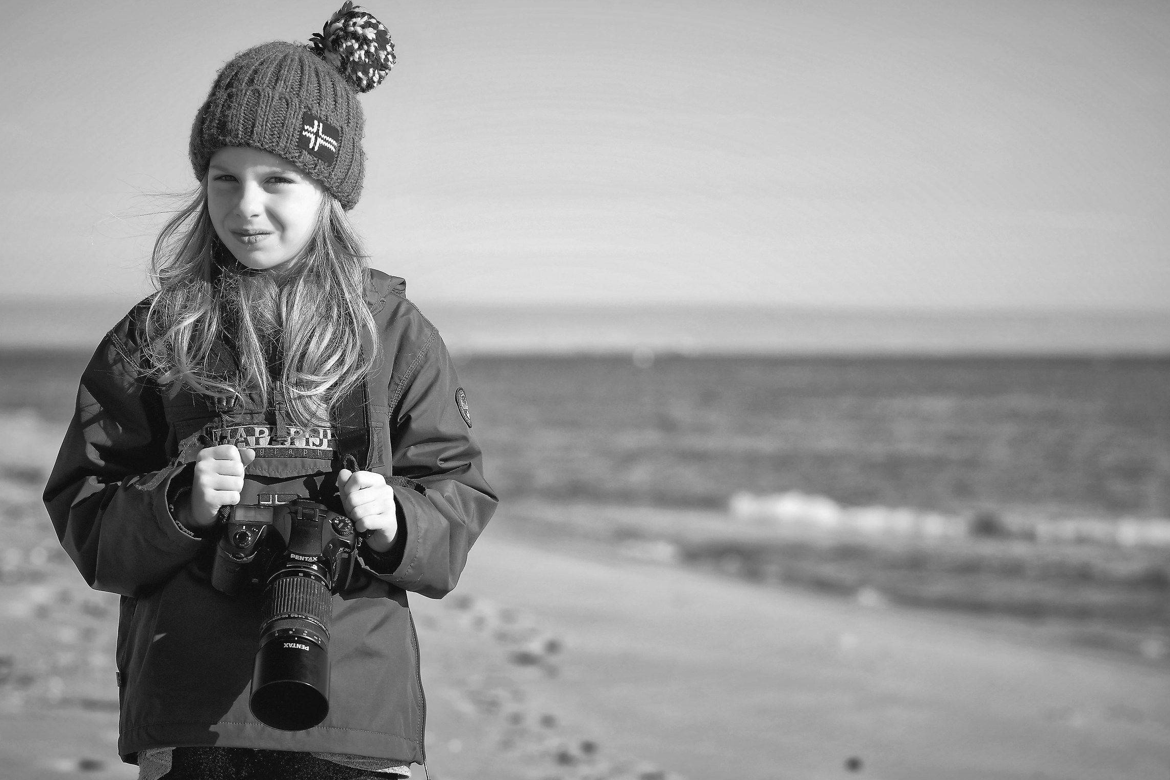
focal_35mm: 157
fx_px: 5102
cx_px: 560
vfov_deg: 8.7
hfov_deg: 13.1
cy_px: 398
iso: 200
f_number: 4.5
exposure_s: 1/2500
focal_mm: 100
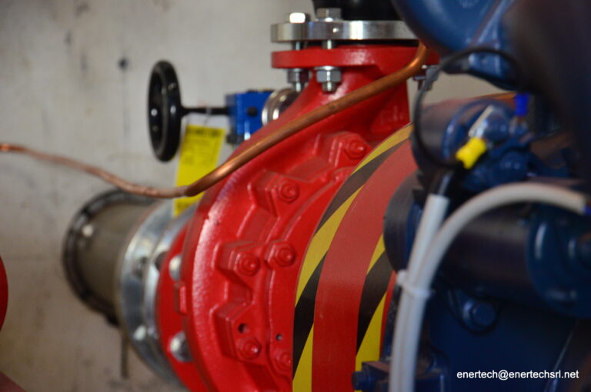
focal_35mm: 128
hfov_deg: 16.1
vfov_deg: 10.7
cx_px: 296
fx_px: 2089
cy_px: 196
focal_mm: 85
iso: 800
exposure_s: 1/125
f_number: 5.3
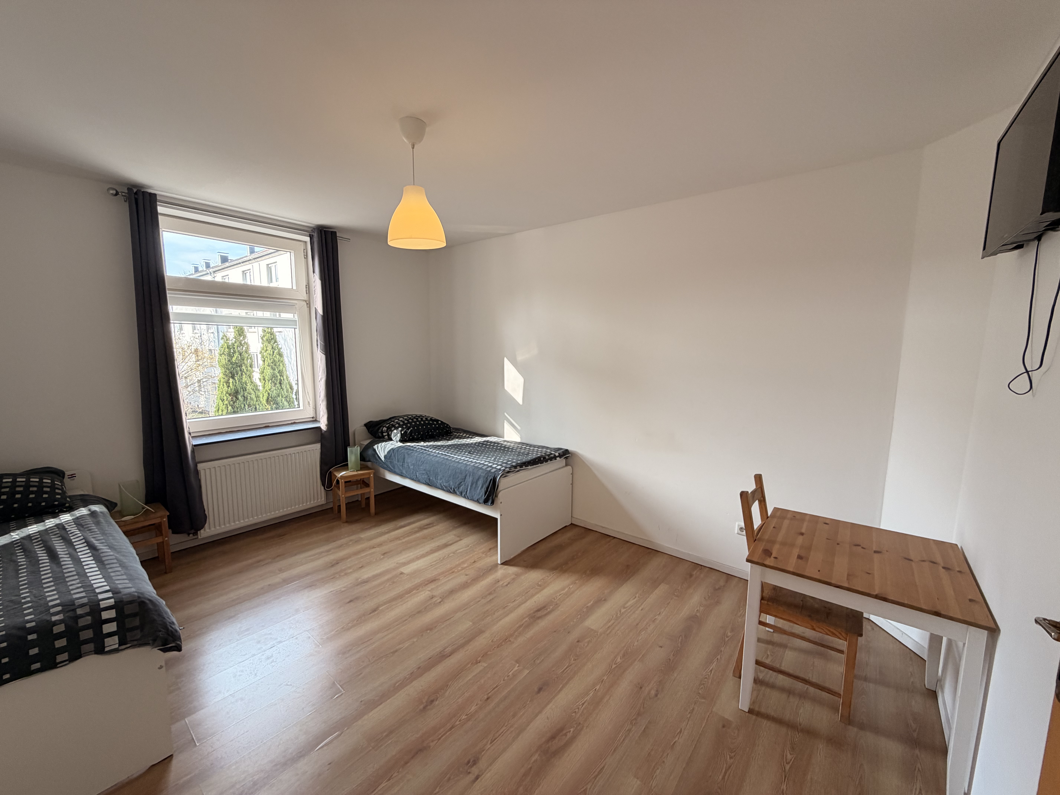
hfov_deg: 102.1
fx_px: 429
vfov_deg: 85.7
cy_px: 398
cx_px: 530
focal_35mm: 14
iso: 100
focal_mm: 2.22
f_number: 2.2
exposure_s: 1/121
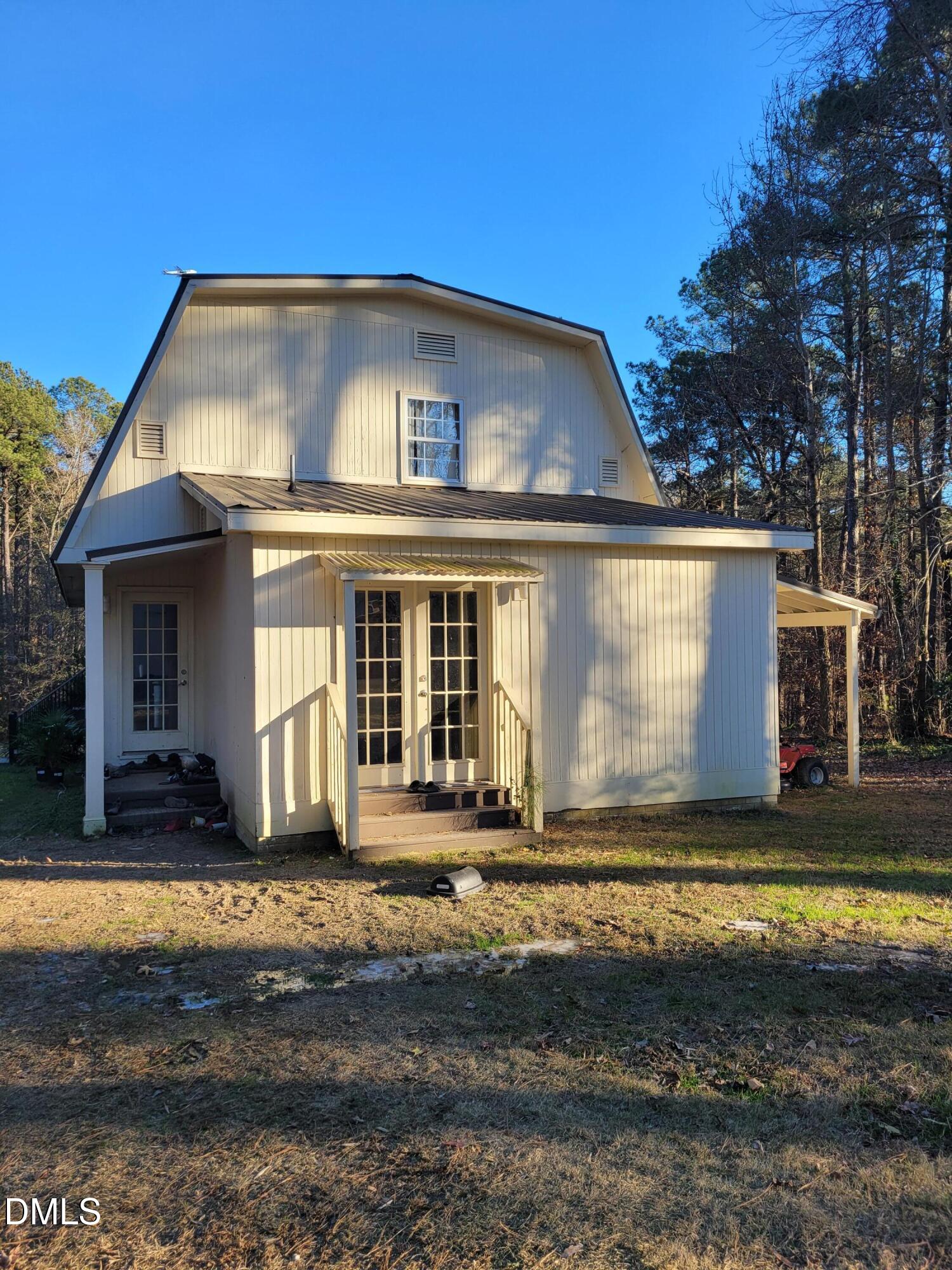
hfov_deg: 53.1
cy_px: 635
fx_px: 953
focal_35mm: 26
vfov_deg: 67.3
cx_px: 476
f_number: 1.8
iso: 40
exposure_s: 1/696
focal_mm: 5.4
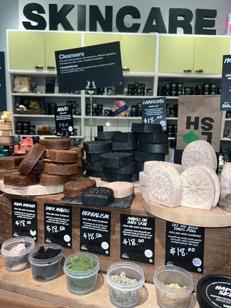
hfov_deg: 53.1
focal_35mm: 26
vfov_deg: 67.3
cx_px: 116
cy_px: 154
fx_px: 231
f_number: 1.5
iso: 40
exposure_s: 1/51
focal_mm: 5.7
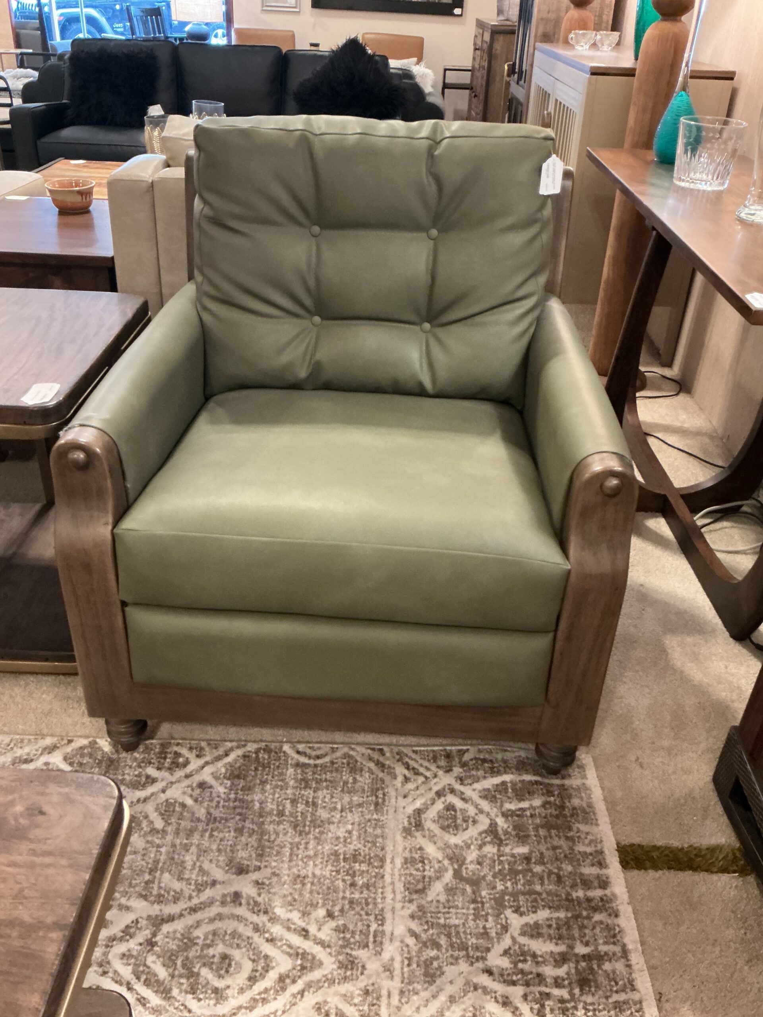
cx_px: 382
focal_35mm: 29
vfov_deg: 61.7
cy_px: 508
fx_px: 852
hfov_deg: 48.2
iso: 320
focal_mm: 3
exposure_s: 1/30
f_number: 1.8
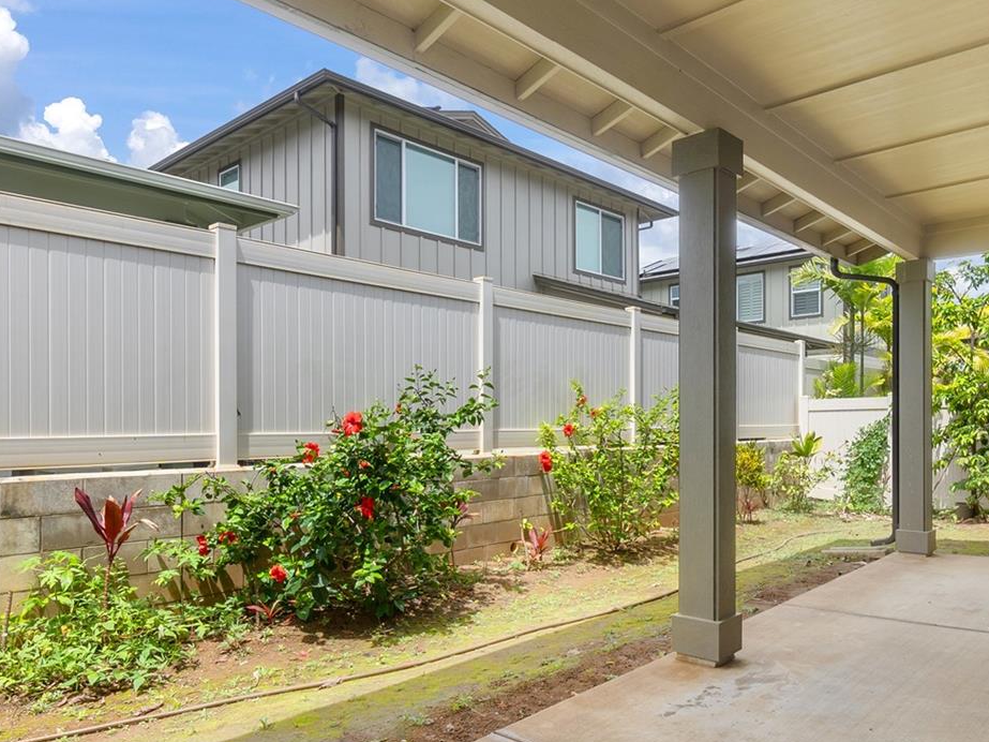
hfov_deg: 69.1
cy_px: 451
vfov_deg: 54.4
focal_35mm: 25
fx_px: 714
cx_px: 559
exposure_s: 1/25
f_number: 8
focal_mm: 10
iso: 125
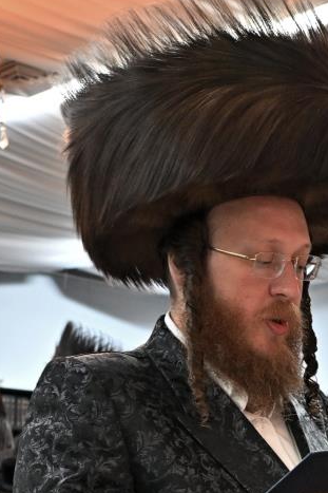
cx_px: 320
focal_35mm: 79
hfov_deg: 16.9
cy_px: 447
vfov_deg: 24.9
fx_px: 1080
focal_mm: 24
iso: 1000
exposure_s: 1/160
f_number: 4
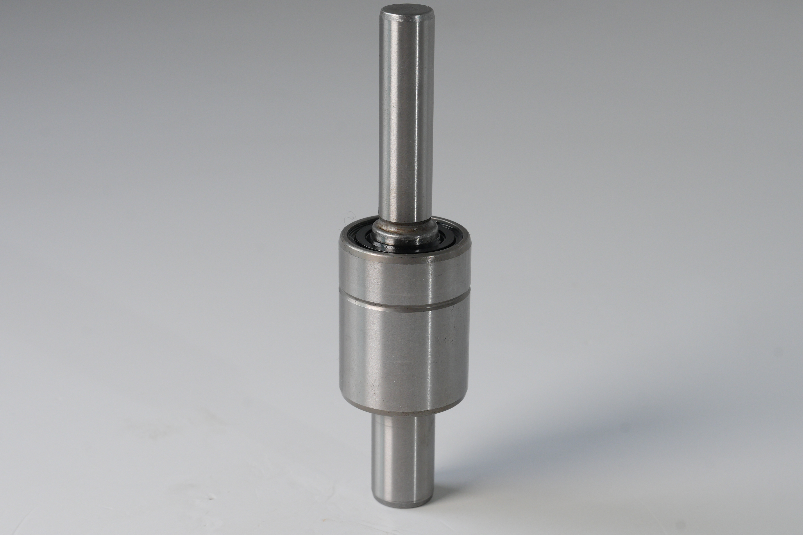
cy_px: 256
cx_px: 397
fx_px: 1717
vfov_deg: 17.7
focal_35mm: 77
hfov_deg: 26.3
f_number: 10
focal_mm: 49
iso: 500
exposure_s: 1/60
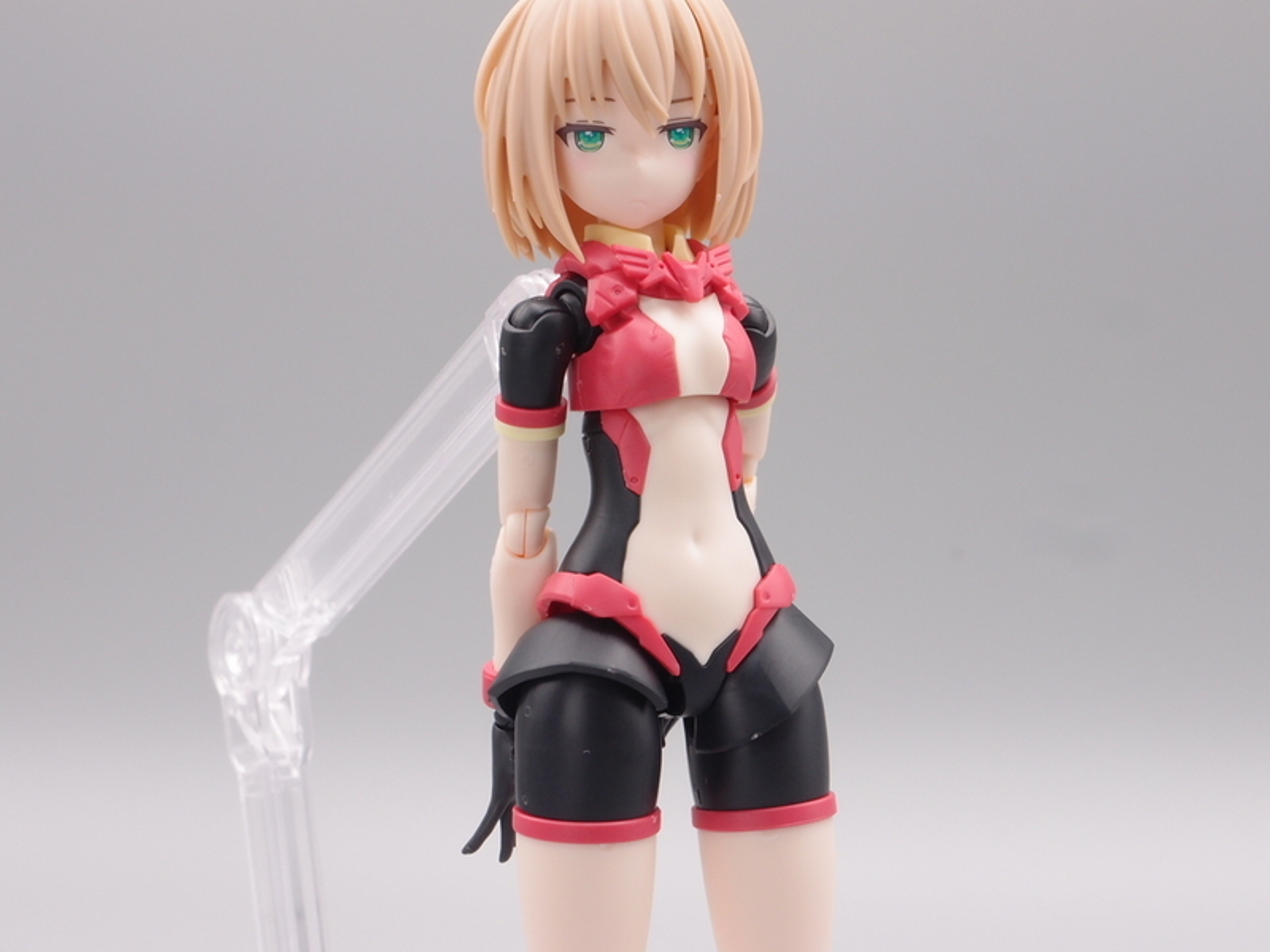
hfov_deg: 23.3
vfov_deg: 17.6
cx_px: 635
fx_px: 3082
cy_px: 476
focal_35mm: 84
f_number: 8
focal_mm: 18.15
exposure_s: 1/8
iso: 100
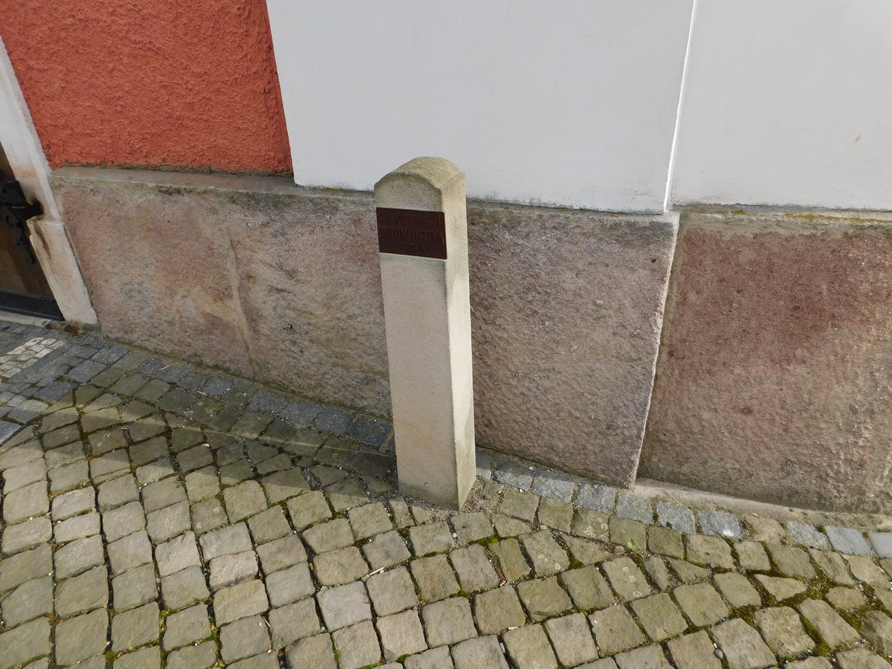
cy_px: 334
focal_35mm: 23
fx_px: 593
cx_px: 446
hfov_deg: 73.9
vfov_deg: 58.9
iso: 125
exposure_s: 1/800
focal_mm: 4
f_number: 3
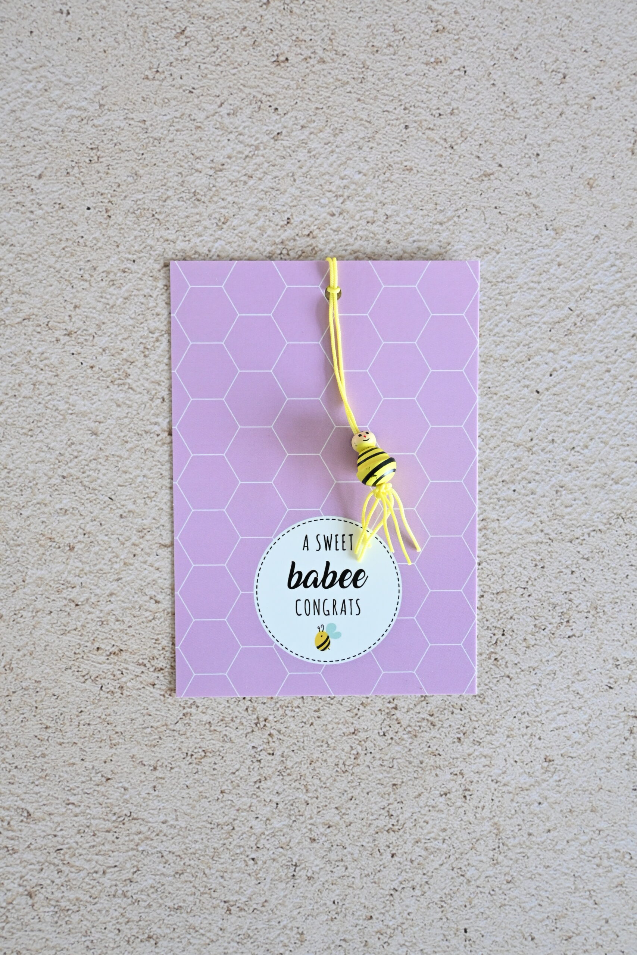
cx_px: 318
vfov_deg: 45.0
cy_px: 478
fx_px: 1154
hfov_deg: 30.9
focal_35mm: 44
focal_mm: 29
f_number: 4.8
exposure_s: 1/50
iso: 800
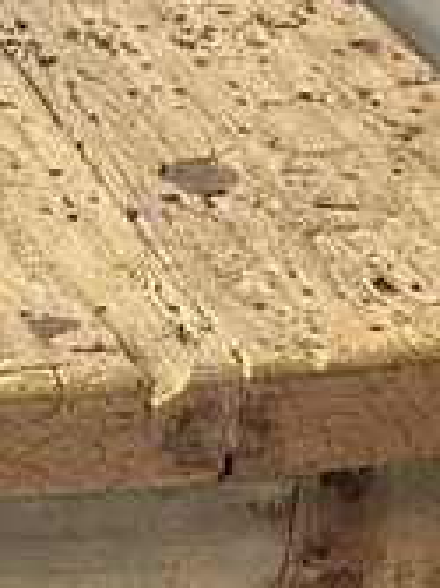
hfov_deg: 9.7
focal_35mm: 147
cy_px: 1011
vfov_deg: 12.4
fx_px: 2495
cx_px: -289
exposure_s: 1/50
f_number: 1.78
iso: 250
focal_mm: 6.86
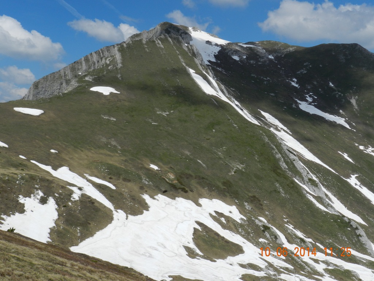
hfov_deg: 49.0
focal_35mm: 38
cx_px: 187
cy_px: 140
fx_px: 411
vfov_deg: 37.7
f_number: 5.6
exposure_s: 1/1500
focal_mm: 6.7
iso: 160
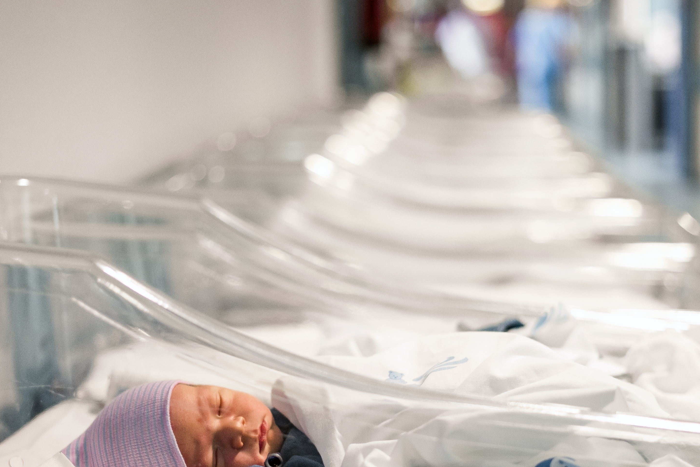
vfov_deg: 17.4
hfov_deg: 26.0
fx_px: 1516
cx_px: 408
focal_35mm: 78
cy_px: 352
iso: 640
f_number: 1.8
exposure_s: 1/160
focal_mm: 50
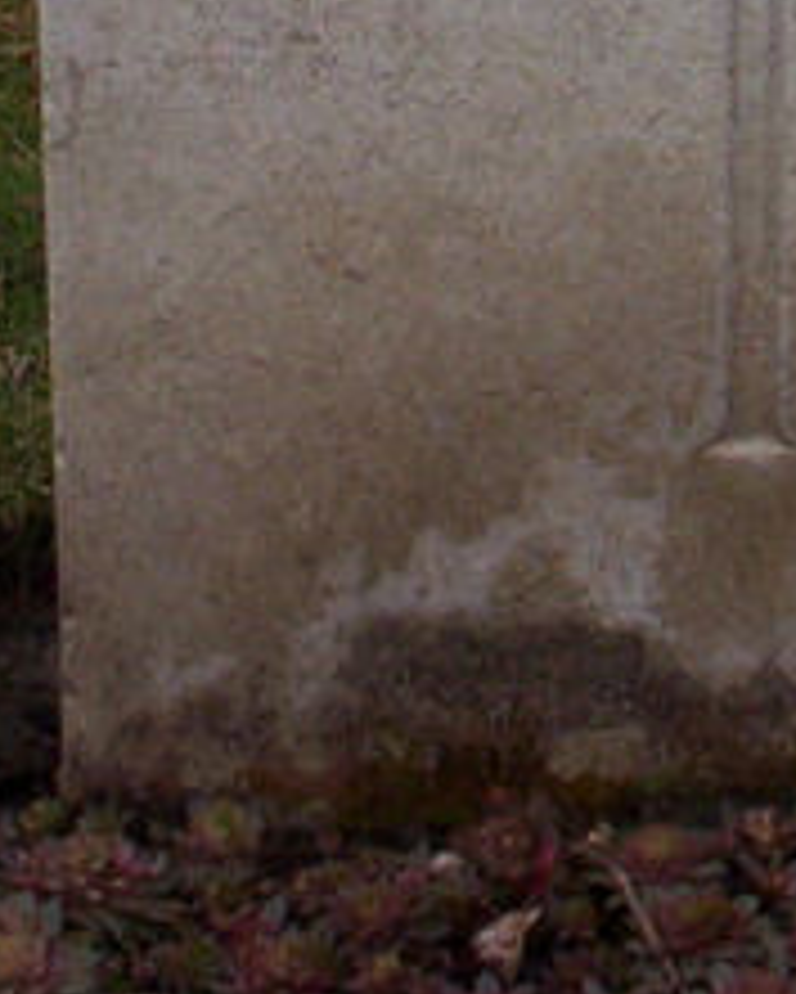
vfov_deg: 6.7
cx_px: 607
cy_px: -488
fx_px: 8387
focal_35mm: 285
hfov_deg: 5.4
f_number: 3.62
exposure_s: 1/373
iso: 100
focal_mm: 10.76
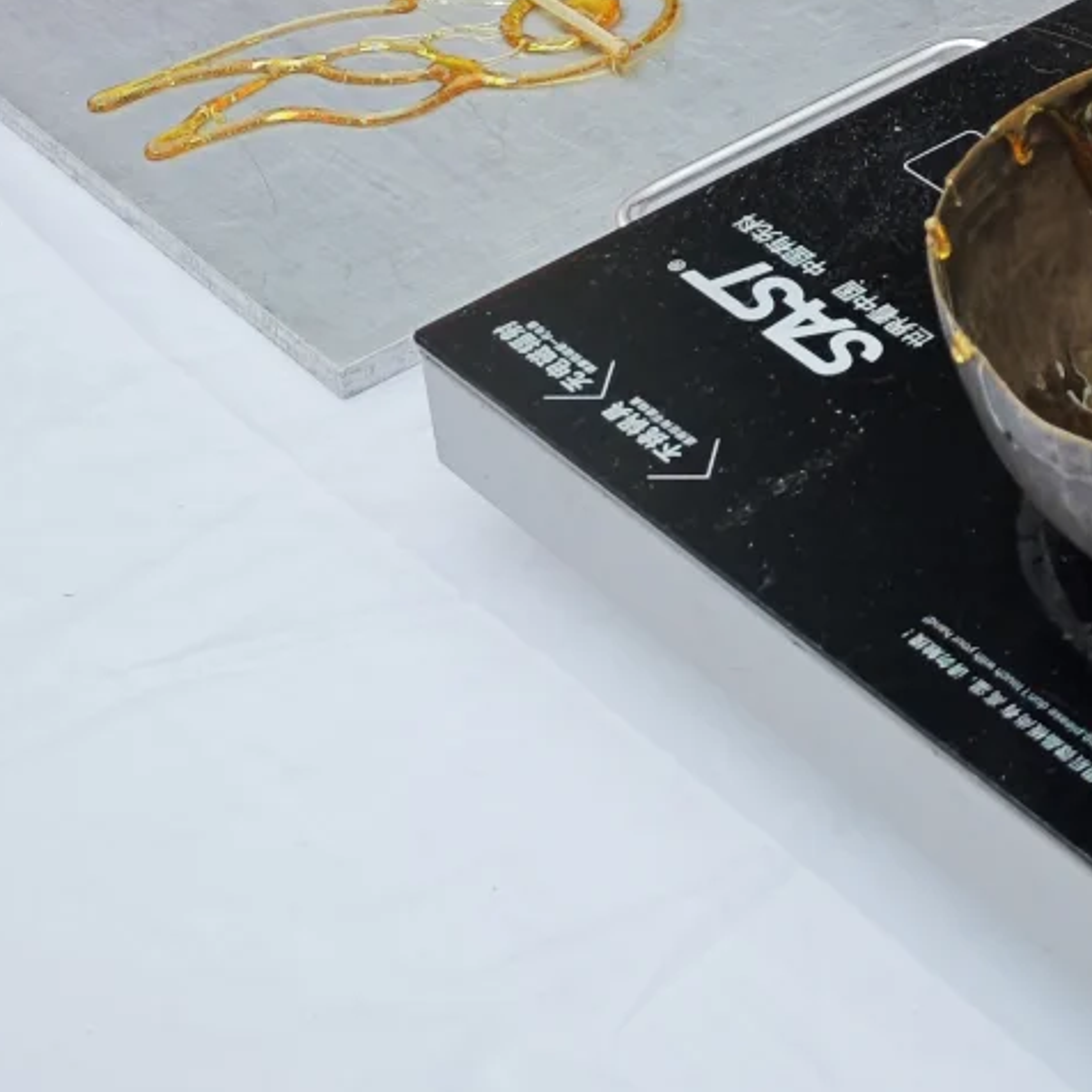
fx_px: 4390
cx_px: 950
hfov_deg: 14.1
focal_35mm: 123
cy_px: -179
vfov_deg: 13.8
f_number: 2
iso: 250
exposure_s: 1/1574
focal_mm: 8.72
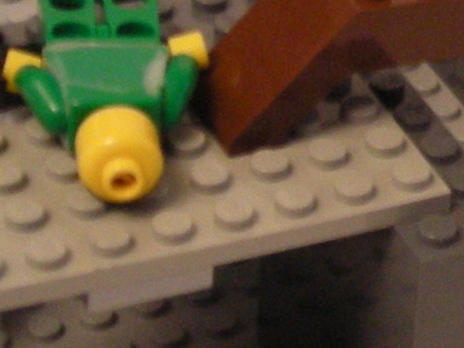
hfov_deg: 10.1
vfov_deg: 7.7
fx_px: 2574
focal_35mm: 192
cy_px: -67
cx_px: 630
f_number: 3.2
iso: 200
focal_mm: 6.3
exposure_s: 1/13.2
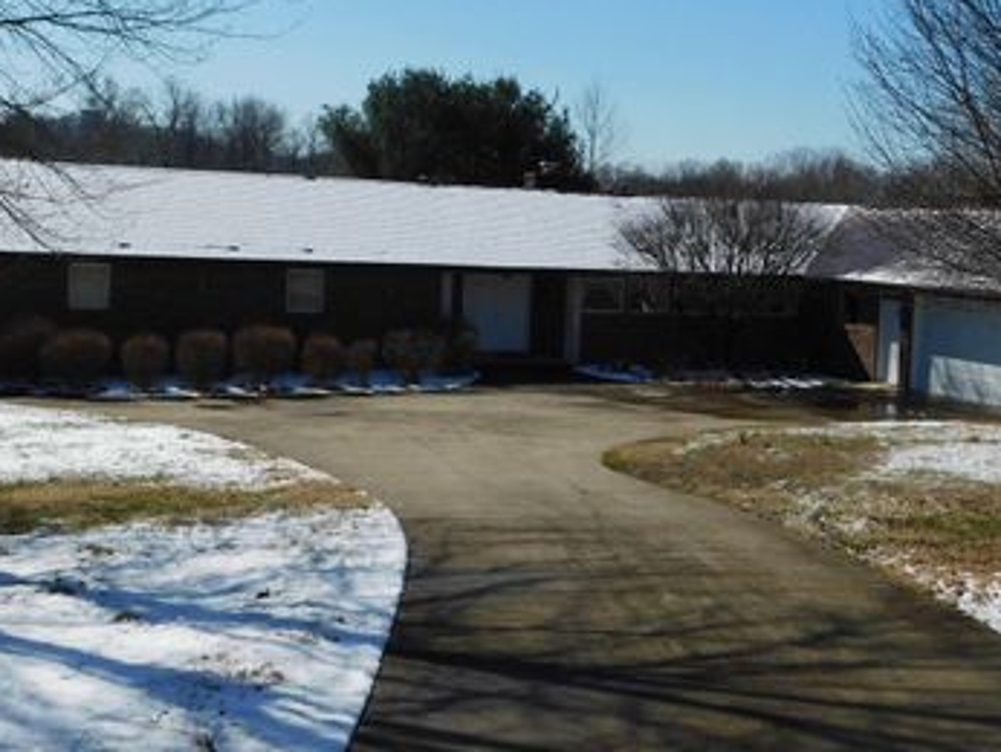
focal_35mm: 52
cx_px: 573
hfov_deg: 36.7
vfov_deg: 28.0
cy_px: 276
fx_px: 1505
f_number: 7
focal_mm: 6.3
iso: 125
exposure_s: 1/640
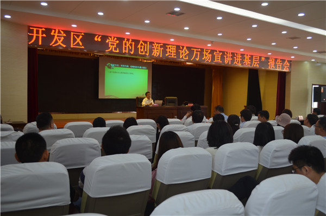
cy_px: 108
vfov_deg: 39.8
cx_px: 163
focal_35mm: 33
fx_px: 298
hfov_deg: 57.3
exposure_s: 1/80
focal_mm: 22
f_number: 4.5
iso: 400
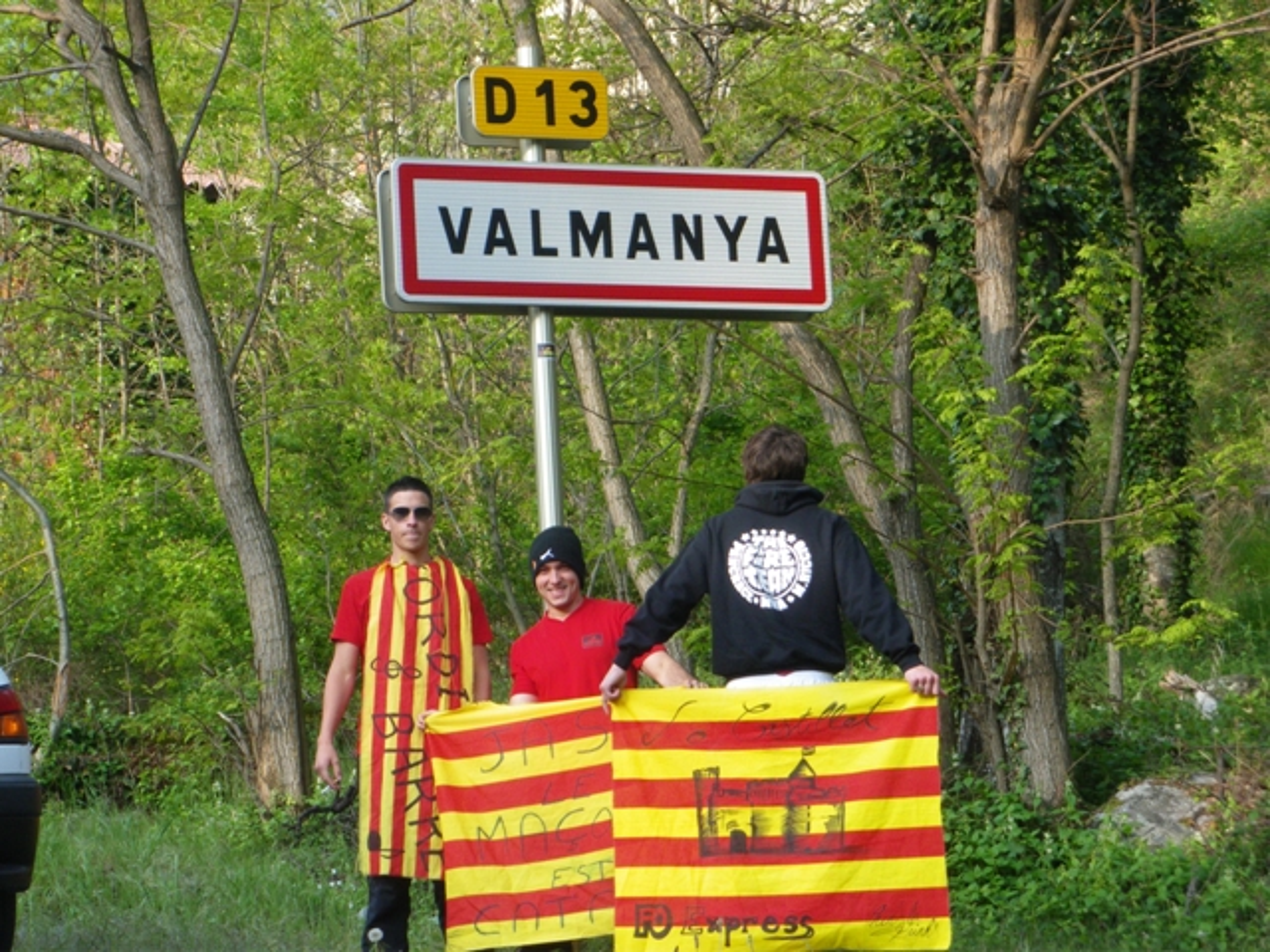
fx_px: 3595
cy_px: 476
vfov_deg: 15.1
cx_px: 635
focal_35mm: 98
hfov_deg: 20.0
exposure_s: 1/100
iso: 100
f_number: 5
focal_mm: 17.4
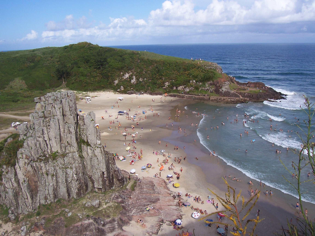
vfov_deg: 41.8
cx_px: 158
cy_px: 118
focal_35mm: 34
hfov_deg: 54.0
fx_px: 309
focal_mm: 5.6
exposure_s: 1/500
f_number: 5.6
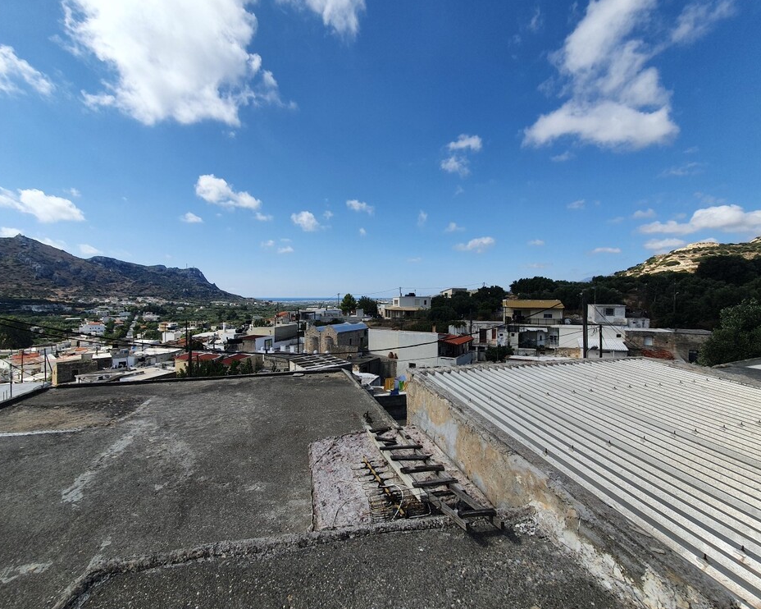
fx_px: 315
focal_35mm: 14
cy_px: 305
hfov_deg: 100.7
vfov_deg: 88.0
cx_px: 373
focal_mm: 1.8
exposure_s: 1/1328
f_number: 2.2
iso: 50
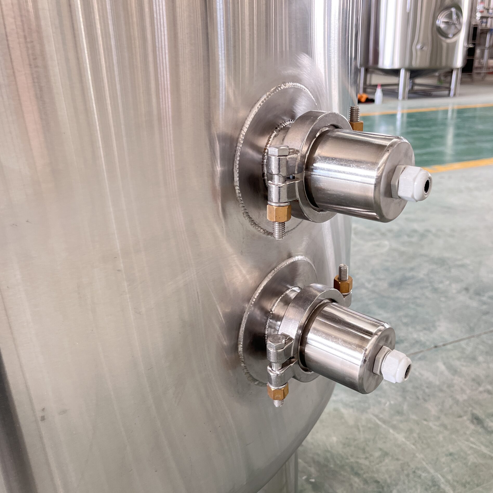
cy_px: 248
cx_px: 295
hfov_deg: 52.2
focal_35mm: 31
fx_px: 500
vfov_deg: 52.5
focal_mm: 5.1
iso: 125
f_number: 1.6
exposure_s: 1/118
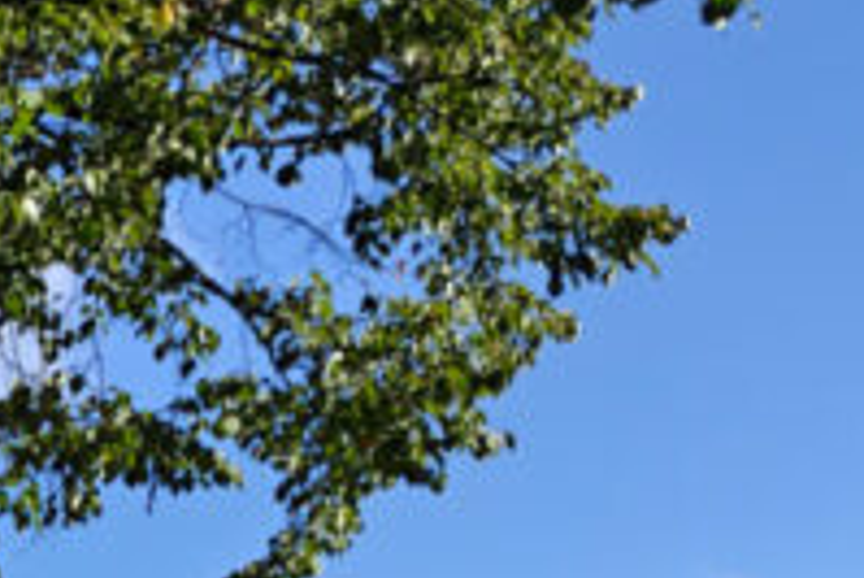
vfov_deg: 9.6
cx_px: -994
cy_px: 1491
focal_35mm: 123
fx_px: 2954
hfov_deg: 13.6
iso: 64
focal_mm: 6.06
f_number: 1.6
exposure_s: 1/1851
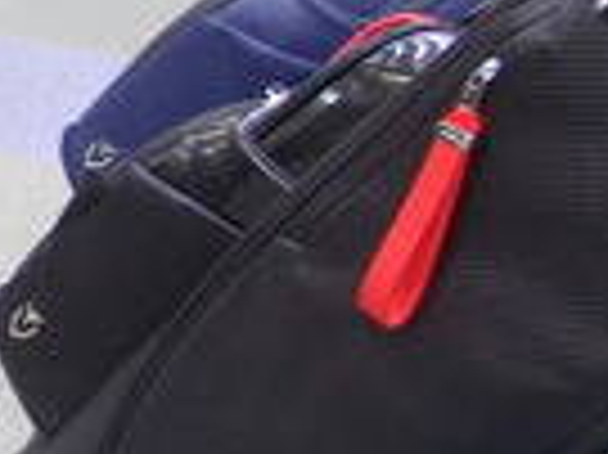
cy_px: 216
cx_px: -658
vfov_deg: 12.0
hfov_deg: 13.4
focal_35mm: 123
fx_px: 2158
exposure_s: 1/20
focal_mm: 4.6
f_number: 3.2
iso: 200
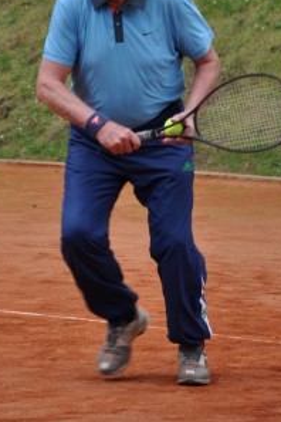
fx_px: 3723
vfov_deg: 6.5
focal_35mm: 318
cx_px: 37
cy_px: -1
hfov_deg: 4.3
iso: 200
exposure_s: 1/160
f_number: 6.3
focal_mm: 105
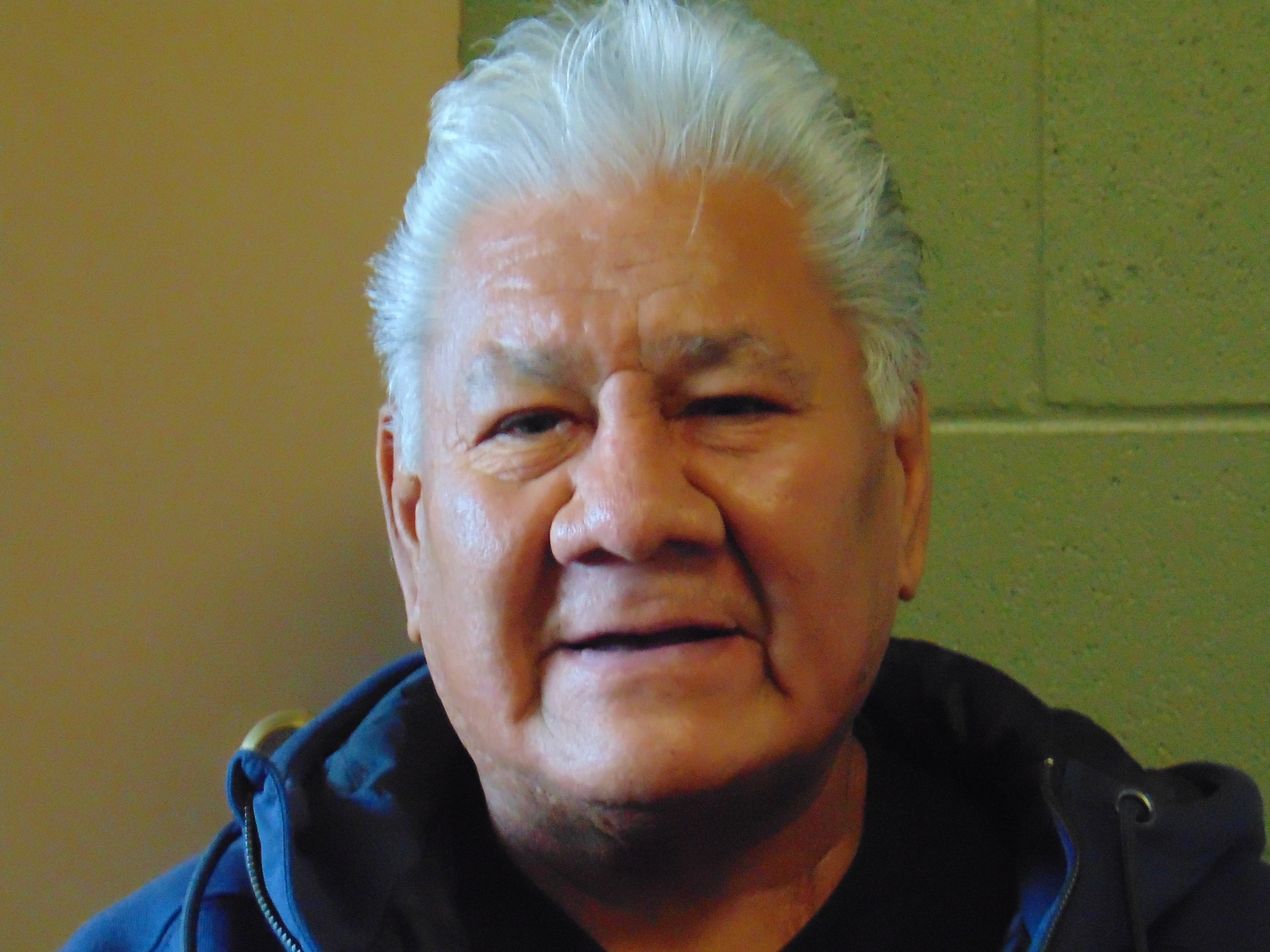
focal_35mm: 108
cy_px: 476
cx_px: 635
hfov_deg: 18.2
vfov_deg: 13.7
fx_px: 3962
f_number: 3.9
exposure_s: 1/50
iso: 800
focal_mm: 19.4
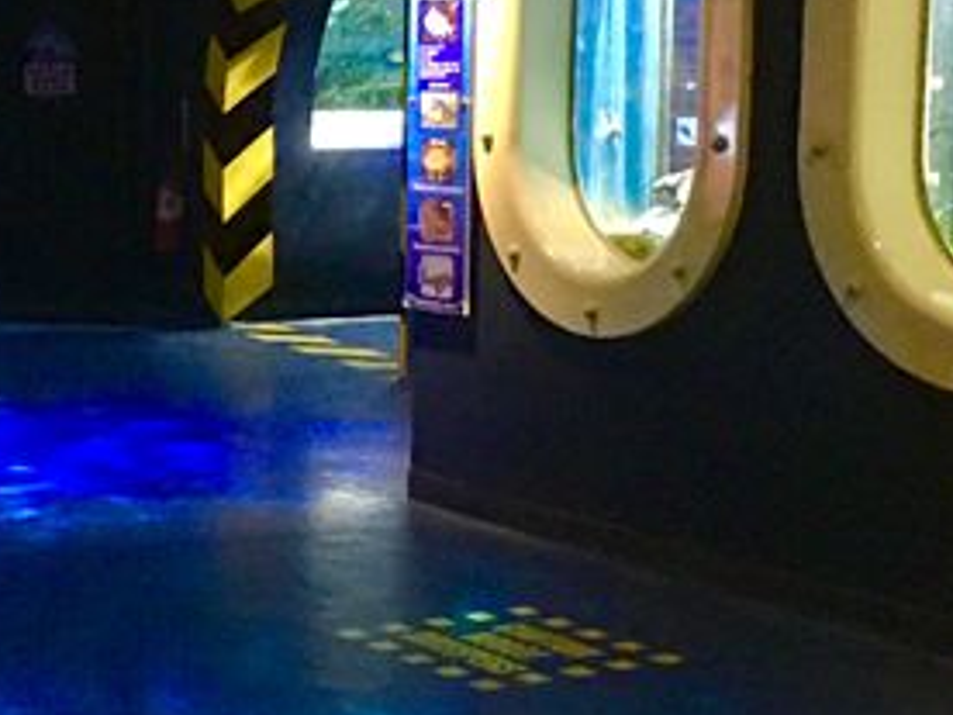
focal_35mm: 84
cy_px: 297
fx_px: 2313
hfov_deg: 22.6
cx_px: 55
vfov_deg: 17.6
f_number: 2.2
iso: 200
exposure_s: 1/4
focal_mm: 4.15
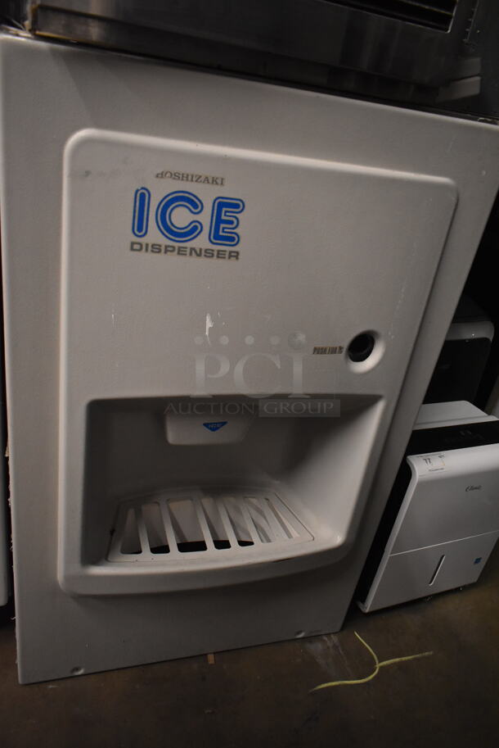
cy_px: 374
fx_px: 560
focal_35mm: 27
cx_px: 250
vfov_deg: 67.3
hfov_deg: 48.0
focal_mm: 18
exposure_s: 1/125
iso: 2500
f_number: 3.5
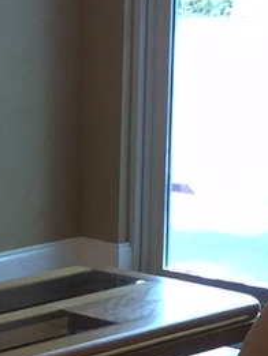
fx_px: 1465
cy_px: 299
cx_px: -241
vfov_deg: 13.8
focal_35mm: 142
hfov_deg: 9.8
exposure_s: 1/15
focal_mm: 4.15
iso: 80
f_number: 2.2
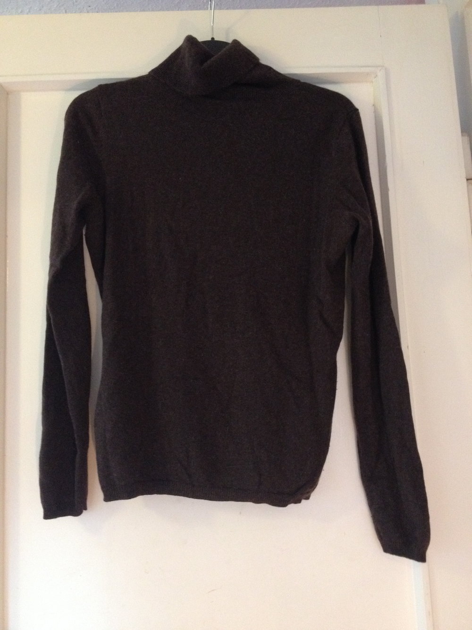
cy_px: 315
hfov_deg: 40.7
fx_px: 636
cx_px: 236
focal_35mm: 35
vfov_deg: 52.6
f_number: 2.4
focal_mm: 4.28
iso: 320
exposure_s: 1/17
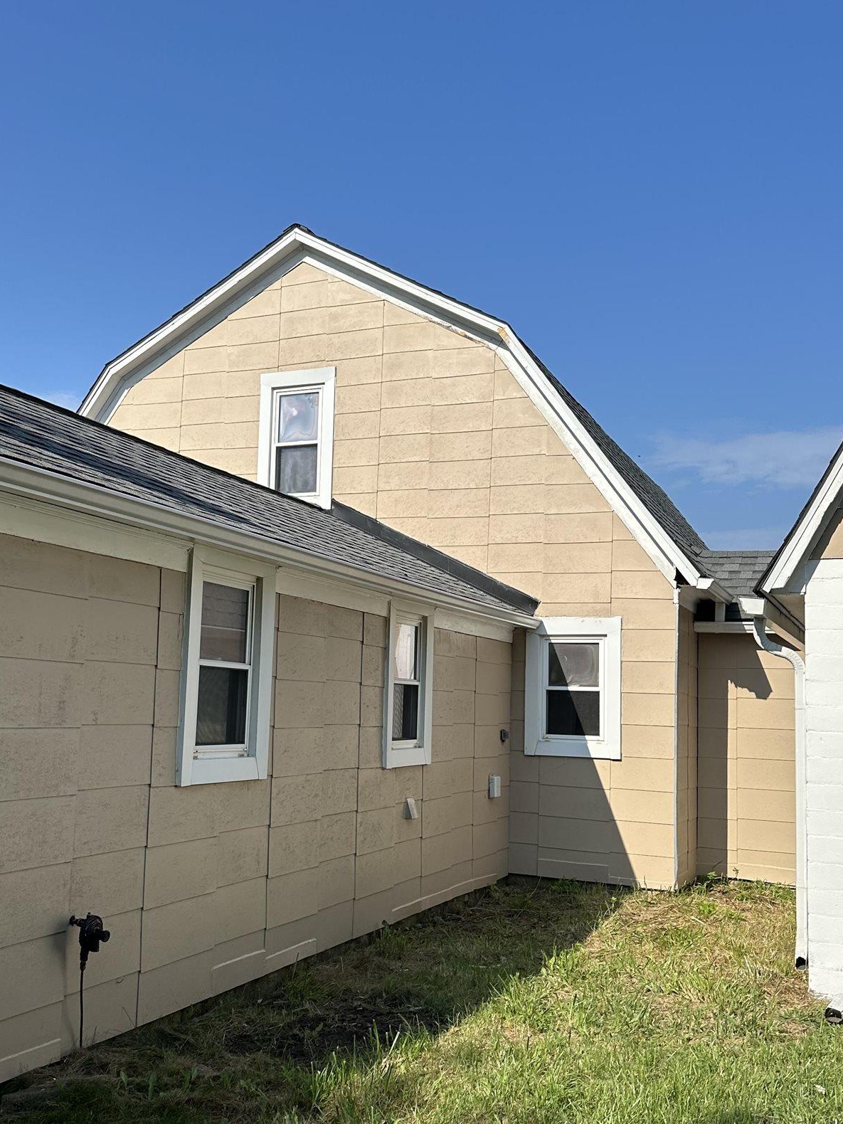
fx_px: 1136
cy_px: 603
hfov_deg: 40.7
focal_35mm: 35
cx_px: 378
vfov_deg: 52.6
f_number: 1.78
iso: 80
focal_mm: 6.86
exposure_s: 1/5525
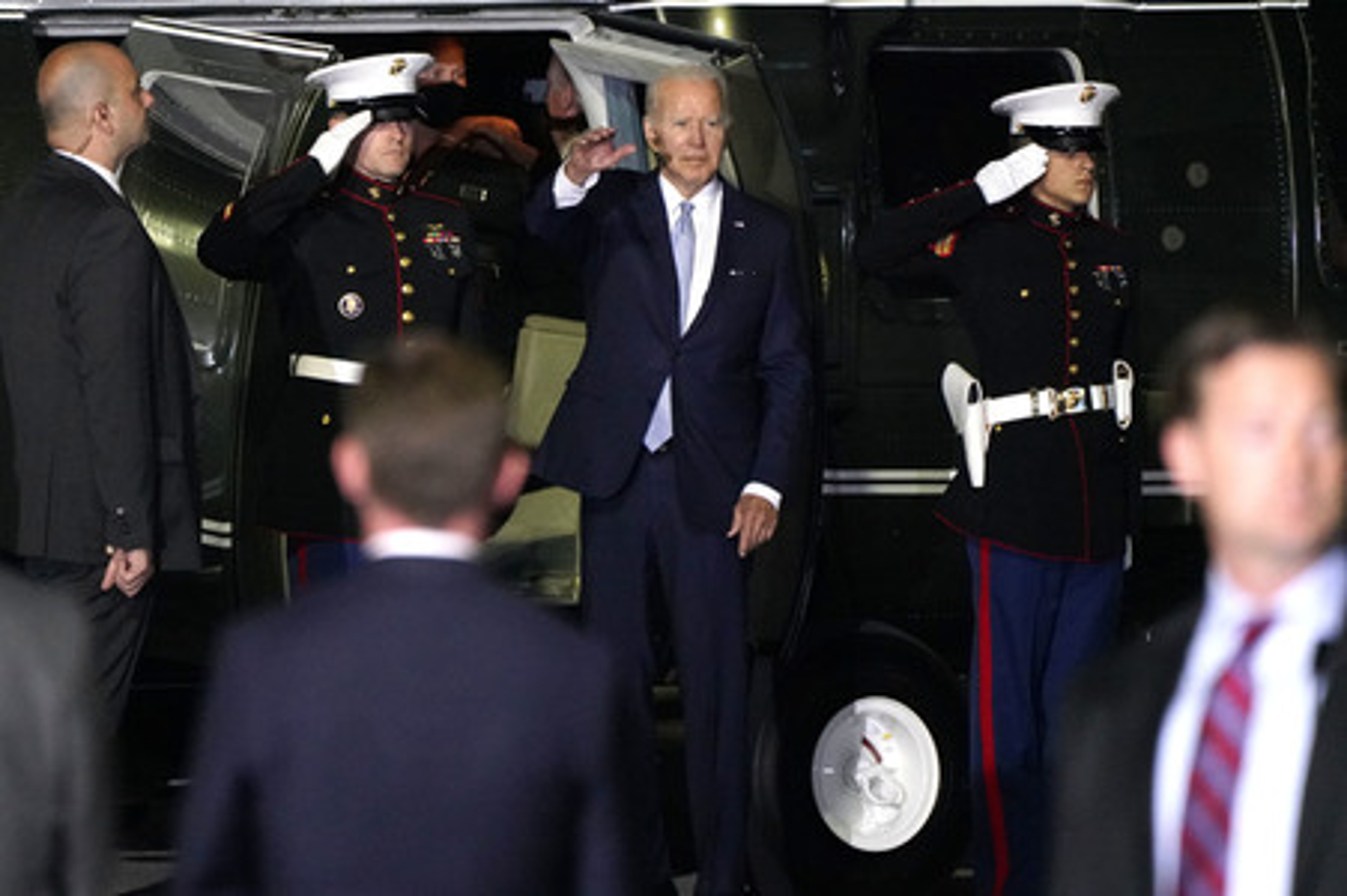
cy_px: 448
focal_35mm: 400
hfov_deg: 5.2
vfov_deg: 3.4
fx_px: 14955
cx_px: 674
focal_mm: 400
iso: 10000
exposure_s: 1/200
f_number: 5.6
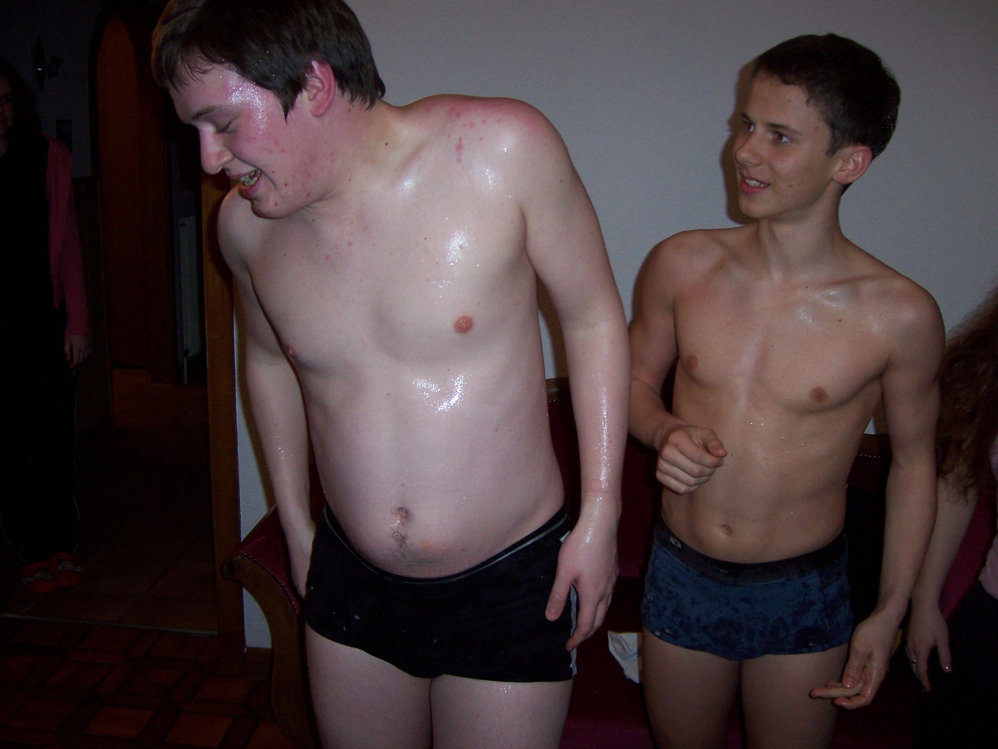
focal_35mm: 36
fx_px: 1038
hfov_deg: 51.4
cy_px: 374
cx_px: 499
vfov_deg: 39.7
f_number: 2.8
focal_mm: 6.2
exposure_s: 1/60
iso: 125
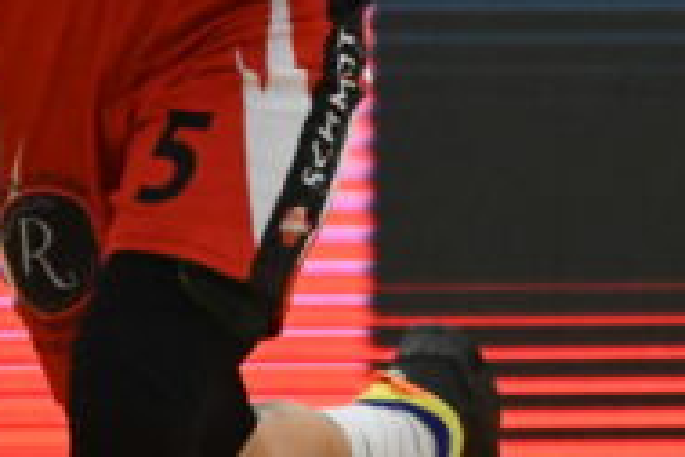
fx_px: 28920
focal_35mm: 1520
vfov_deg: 0.9
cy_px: -36
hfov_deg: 1.4
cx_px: 468
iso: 5000
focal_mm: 200
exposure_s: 1/800
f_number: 2.8
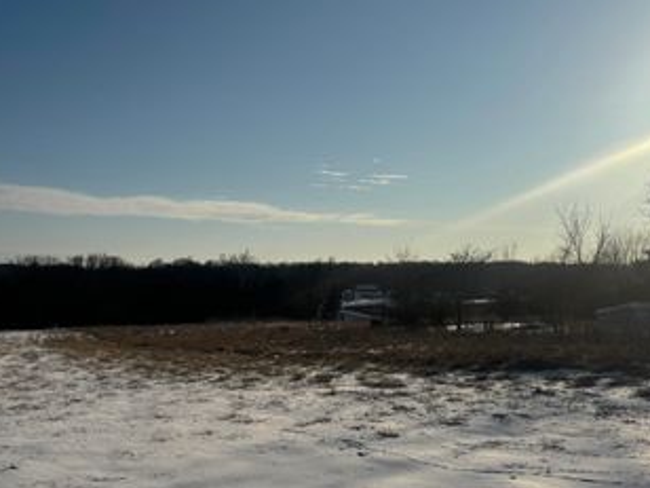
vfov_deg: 36.8
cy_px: 278
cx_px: 243
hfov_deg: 47.4
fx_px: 732
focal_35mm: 39
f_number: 1.78
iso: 64
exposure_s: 1/12346
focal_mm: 6.76
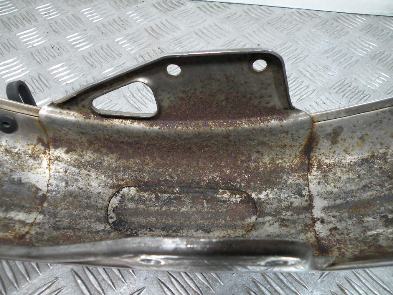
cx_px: 196
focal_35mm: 27
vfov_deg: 51.4
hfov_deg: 65.3
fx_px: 307
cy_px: 148
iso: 101
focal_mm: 4.7
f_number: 2.8
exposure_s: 1/59.7
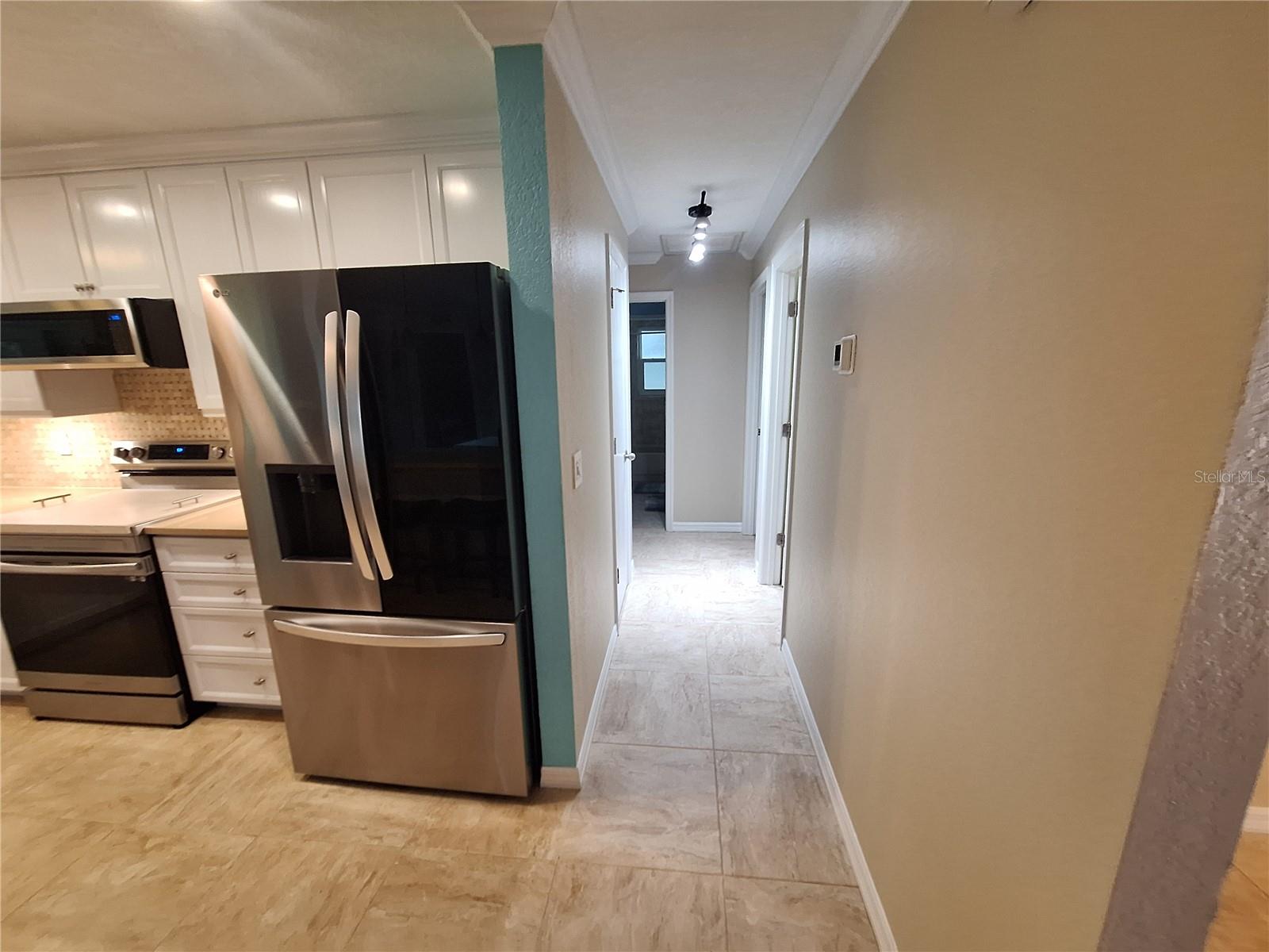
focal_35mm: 13
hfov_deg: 106.2
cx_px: 634
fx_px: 477
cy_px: 476
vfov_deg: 89.9
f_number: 2.2
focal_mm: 1.74
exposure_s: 1/30
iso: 200
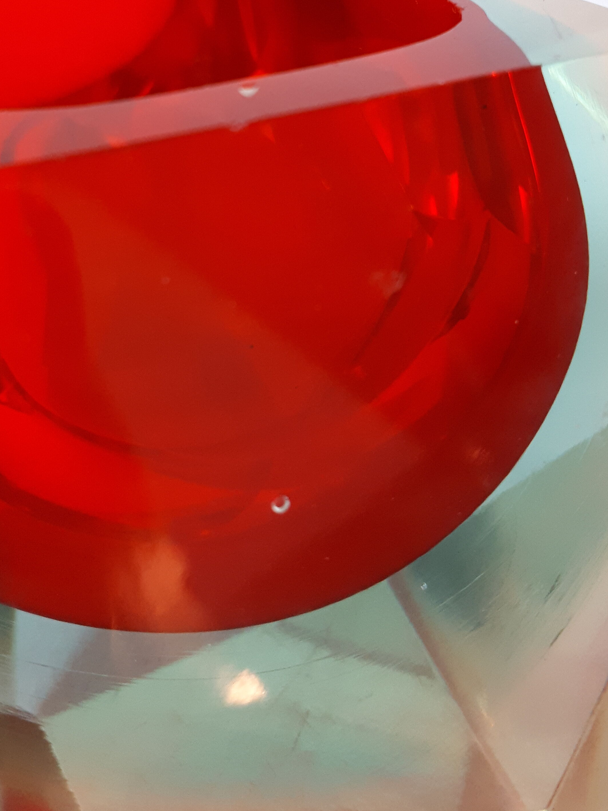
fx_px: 1030
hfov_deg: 32.9
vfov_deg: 41.8
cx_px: 288
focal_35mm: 44
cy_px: 215
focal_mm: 3.6
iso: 250
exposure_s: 1/17
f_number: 1.9
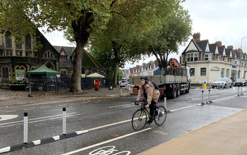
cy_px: 101
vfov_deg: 41.4
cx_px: 124
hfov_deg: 62.9
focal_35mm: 30
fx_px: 202
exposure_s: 1/121
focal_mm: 4.25
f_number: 1.8
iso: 25
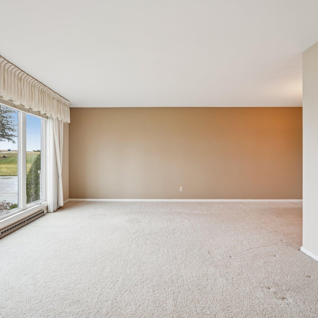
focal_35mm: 22
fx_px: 225
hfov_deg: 70.4
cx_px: 147
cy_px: 155
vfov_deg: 70.5
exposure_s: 1/20
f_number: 6.3
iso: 320
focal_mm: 16.5
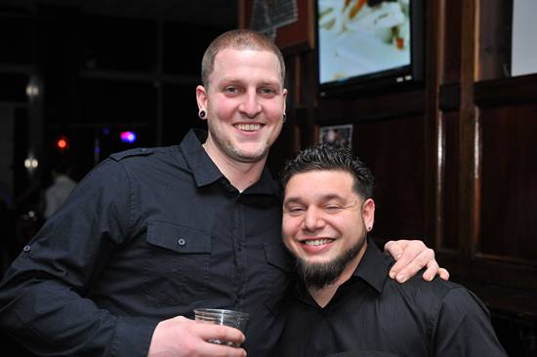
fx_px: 865
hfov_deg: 34.5
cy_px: 178
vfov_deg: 23.4
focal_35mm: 58
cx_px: 268
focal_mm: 58
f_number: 5
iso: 800
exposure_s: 1/100
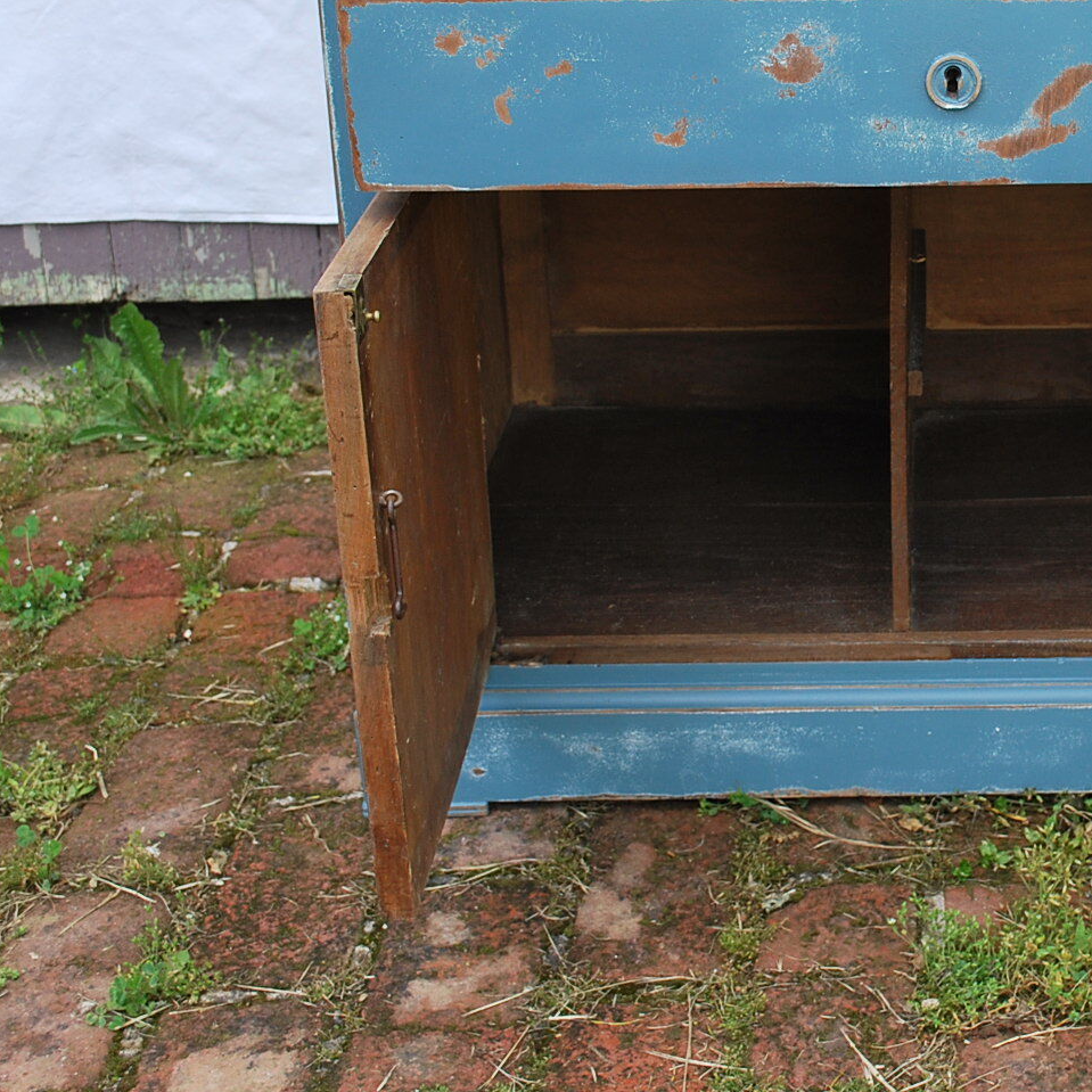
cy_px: 372
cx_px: 1009
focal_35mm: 67
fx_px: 2391
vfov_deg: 25.6
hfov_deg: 24.9
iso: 200
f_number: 5.6
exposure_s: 1/125
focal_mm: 26
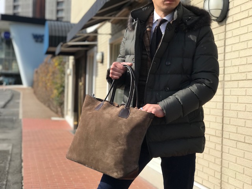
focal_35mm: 57
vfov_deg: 25.7
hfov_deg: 33.8
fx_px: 415
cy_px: 94
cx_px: 126
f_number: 2.8
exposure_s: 1/870
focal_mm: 6.6
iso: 20
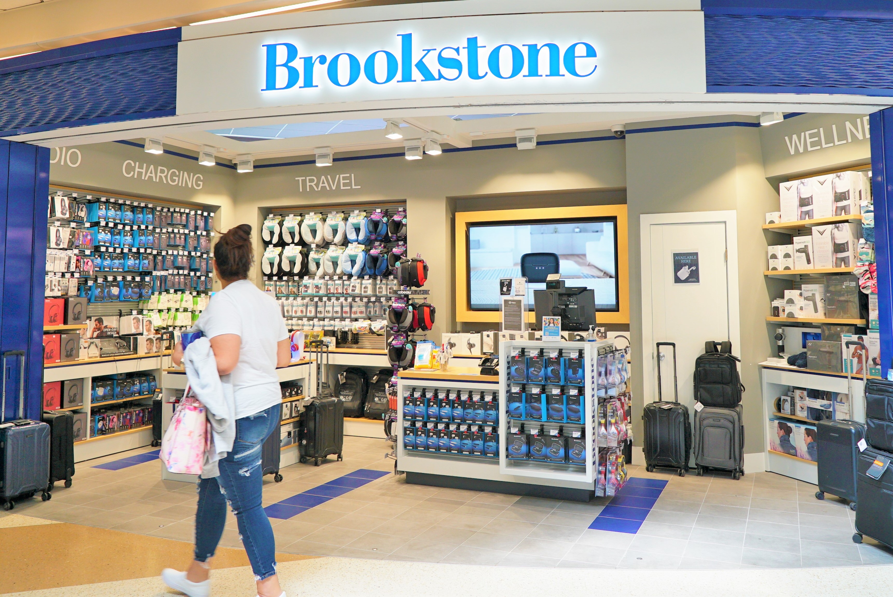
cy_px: 298
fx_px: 621
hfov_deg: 71.5
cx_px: 446
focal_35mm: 25
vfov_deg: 51.4
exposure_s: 1/160
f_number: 4
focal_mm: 25
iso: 320
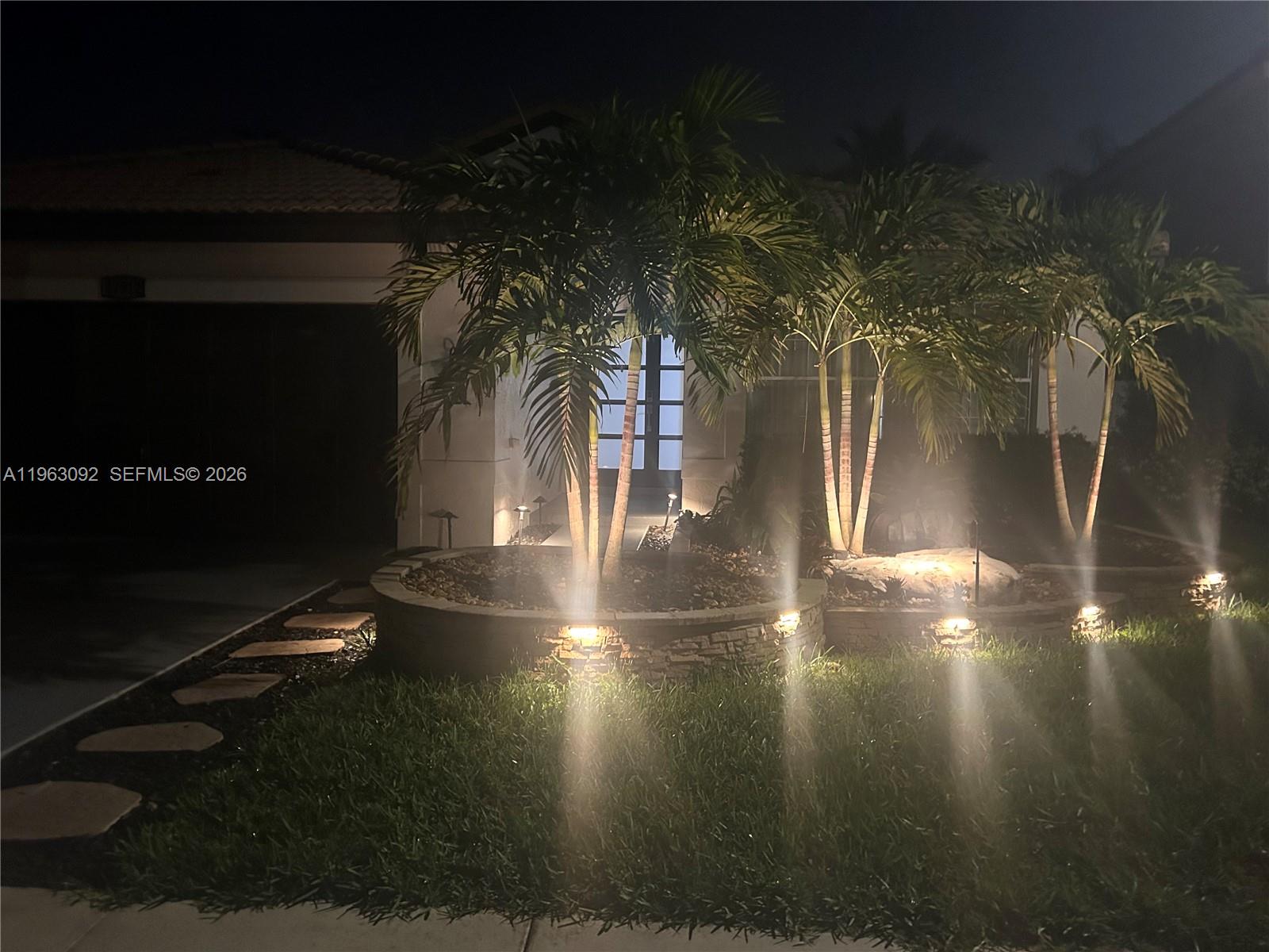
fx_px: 953
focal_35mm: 26
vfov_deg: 53.1
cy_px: 476
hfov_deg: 67.3
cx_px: 634
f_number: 1.5
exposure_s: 1/30
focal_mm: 5.7
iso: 640
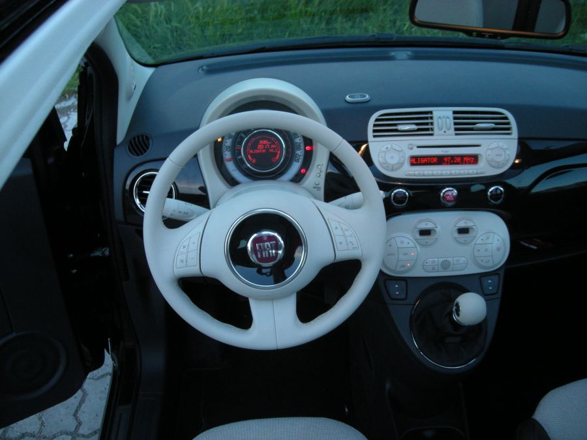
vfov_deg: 40.7
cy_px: 220
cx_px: 294
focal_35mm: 35
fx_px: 594
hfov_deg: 52.6
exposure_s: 1/59.8
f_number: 2.8
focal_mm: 5.7
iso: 179
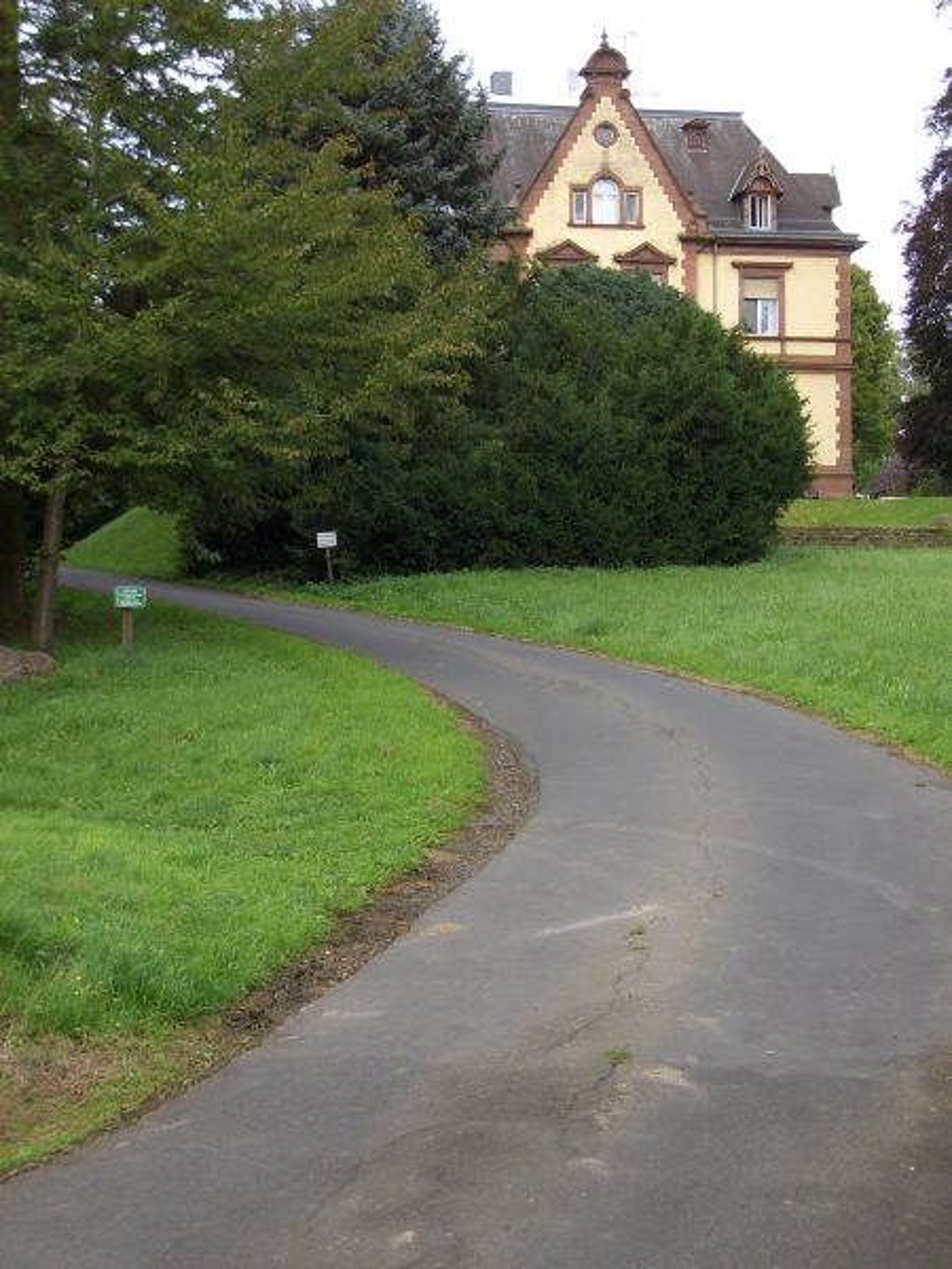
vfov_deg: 31.2
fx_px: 2273
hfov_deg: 23.7
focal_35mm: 62
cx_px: 476
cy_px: 634
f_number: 3.5
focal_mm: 10.2
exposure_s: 1/160
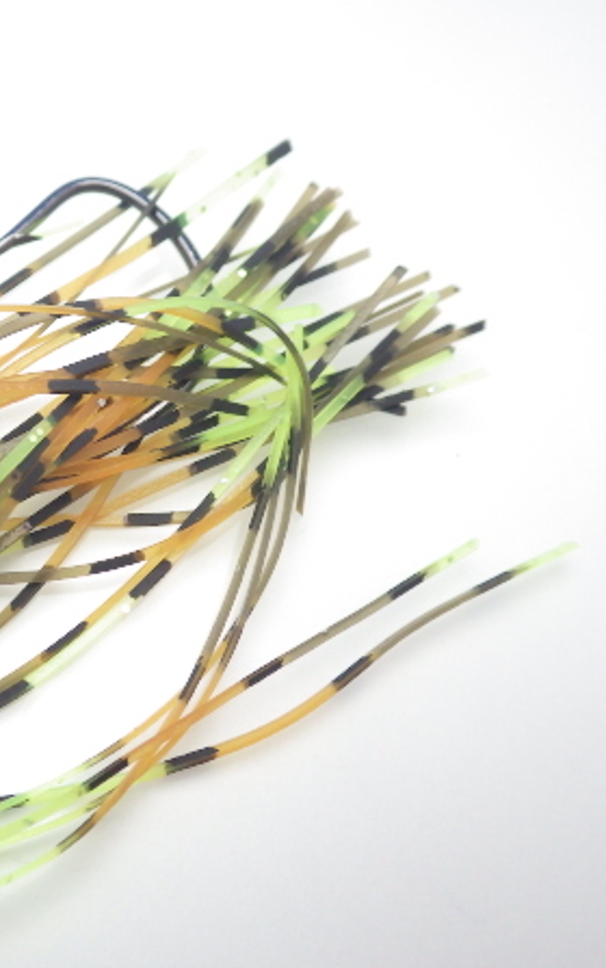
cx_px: -19
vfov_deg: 42.6
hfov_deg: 25.9
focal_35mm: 47
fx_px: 1240
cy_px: 518
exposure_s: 1/45
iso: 320
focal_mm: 5.5
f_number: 3.1
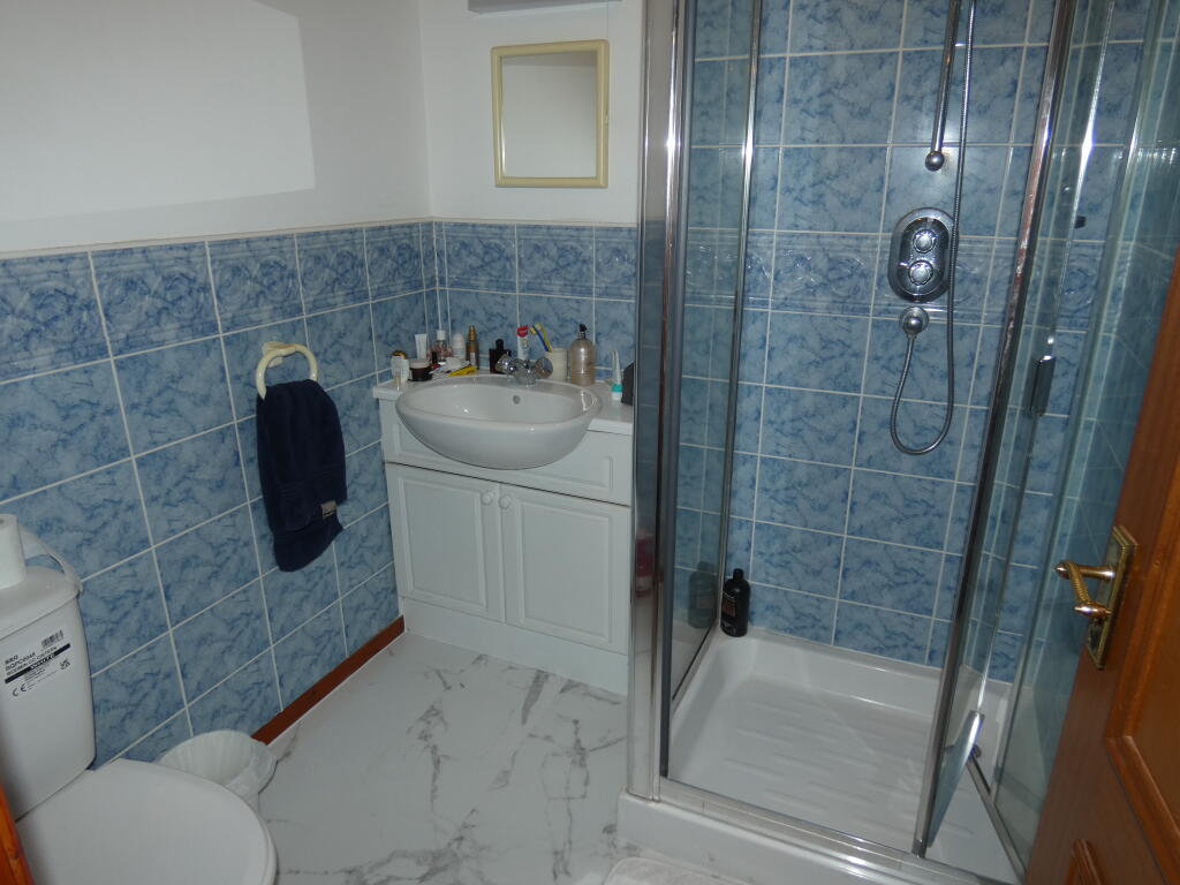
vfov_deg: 61.1
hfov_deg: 76.4
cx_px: 590
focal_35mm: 22
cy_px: 442
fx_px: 750
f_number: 2.9
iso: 80
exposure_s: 1/60
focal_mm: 3.9
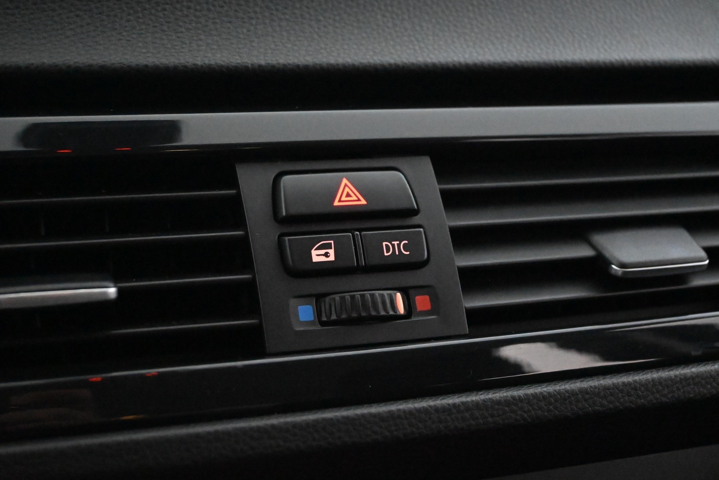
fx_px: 1138
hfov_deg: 35.1
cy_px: 240
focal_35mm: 57
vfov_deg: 23.8
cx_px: 360
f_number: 5.6
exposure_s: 1/60
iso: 18000
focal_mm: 38
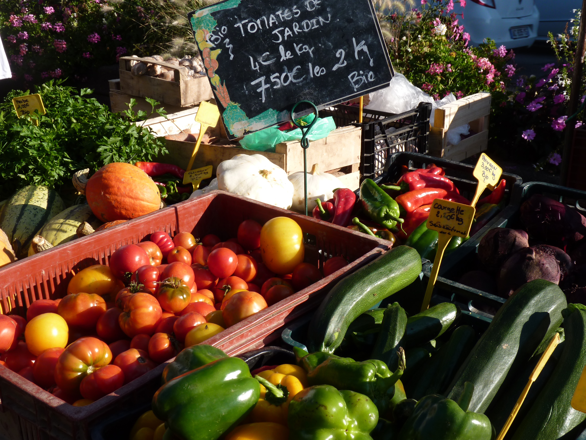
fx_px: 762
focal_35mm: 45
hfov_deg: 42.1
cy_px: 220
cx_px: 293
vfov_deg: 32.2
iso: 80
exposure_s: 1/250
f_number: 5
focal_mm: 8
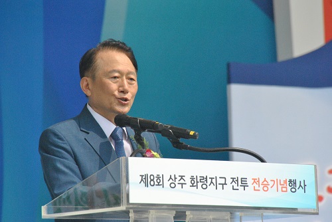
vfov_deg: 3.4
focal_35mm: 405
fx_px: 3737
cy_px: 111
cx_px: 166
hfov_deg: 5.1
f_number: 8
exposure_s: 1/4000
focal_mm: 270
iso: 1600
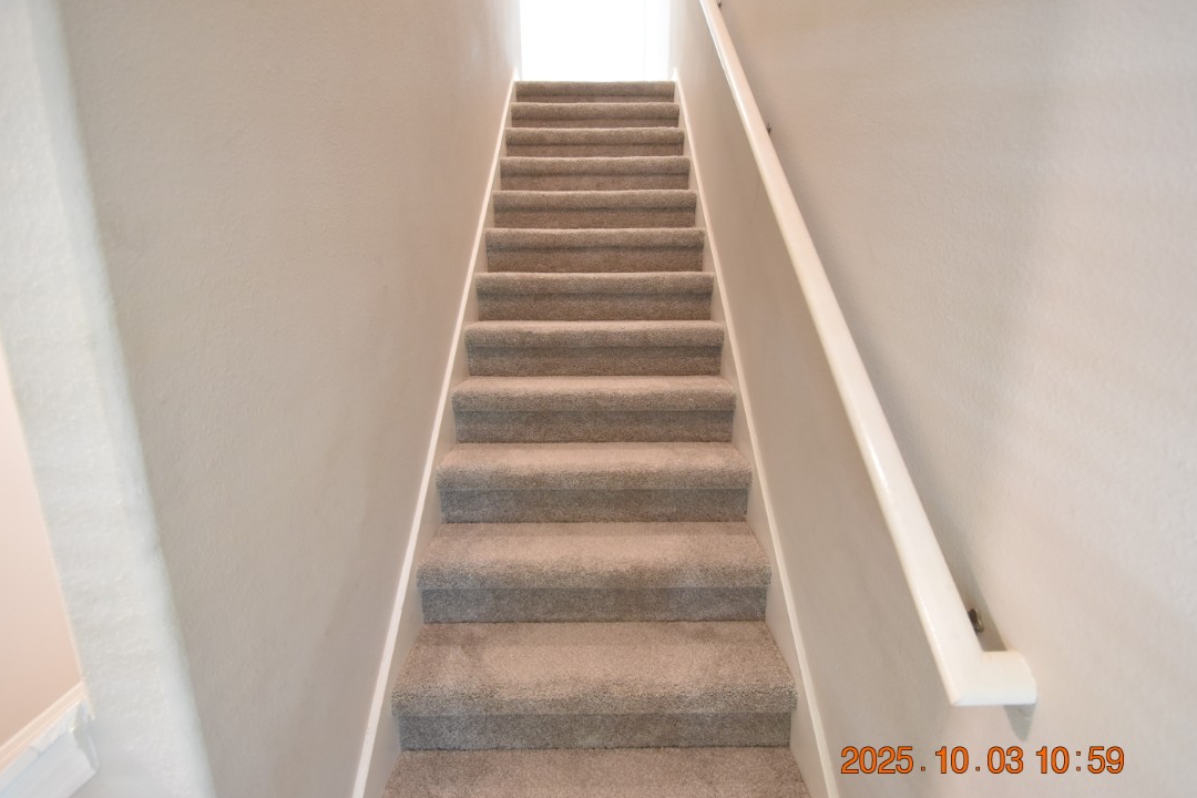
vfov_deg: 73.7
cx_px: 606
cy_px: 399
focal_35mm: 16
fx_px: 532
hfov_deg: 96.7
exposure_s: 1/15
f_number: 3.5
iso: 800
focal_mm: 10
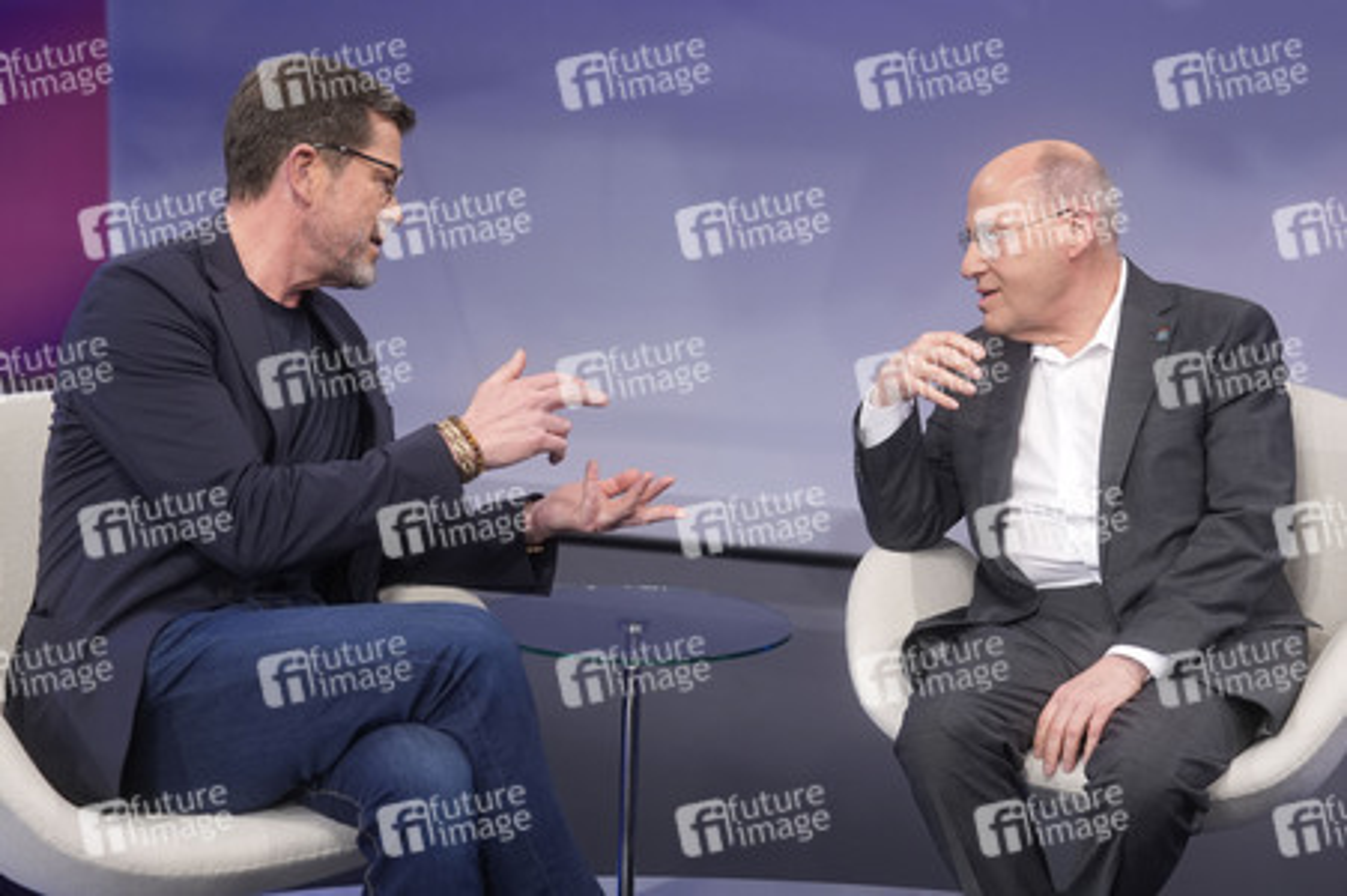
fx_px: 1682
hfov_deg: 43.6
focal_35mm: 45
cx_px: 674
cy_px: 448
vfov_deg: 29.8
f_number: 2.2
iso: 640
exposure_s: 1/160
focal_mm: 30
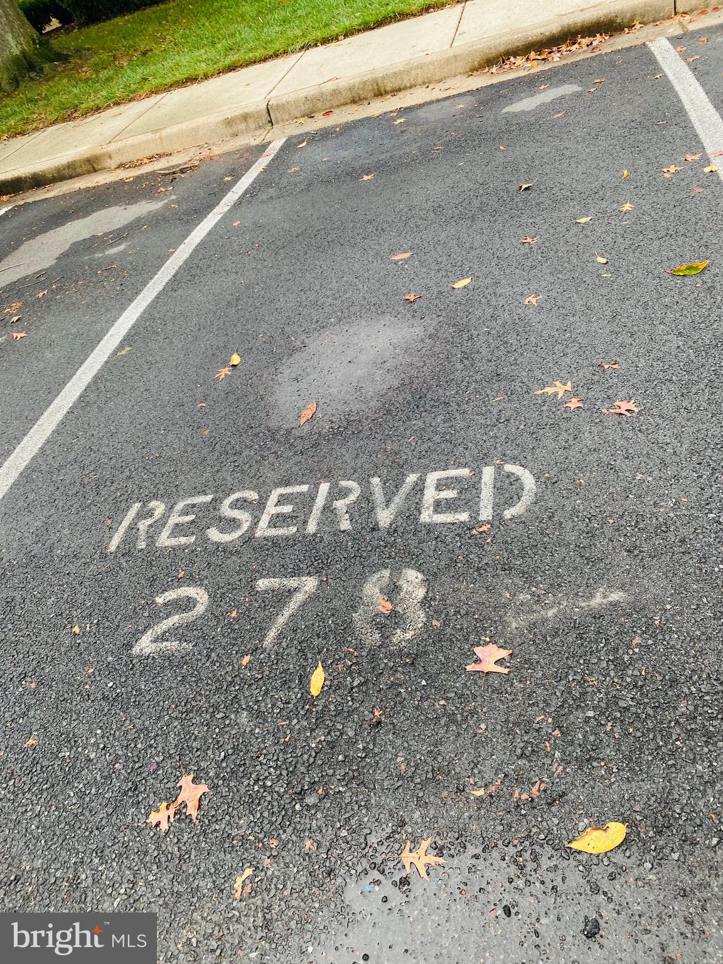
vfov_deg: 67.3
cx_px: 362
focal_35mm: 26
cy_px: 482
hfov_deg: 53.1
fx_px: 724
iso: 50
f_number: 1.8
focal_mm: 4.25
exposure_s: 1/122
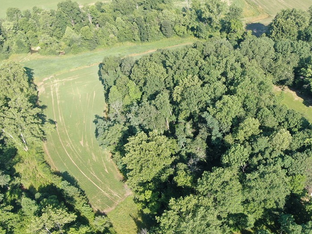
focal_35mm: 35
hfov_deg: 51.1
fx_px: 316
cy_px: 135
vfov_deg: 40.6
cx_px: 221
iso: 100
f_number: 2.8
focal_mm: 4.39
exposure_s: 1/400
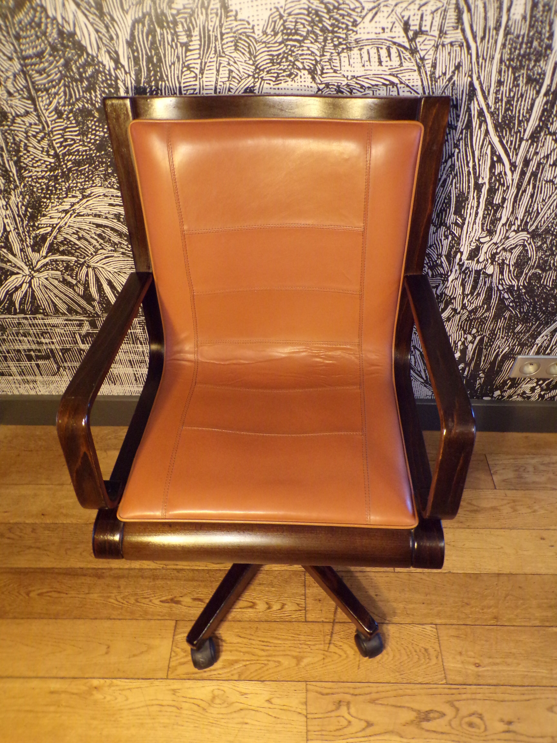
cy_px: 372
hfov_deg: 56.8
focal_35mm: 24
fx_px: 515
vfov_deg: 71.6
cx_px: 278
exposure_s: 1/9
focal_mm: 4.3
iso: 400
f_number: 3
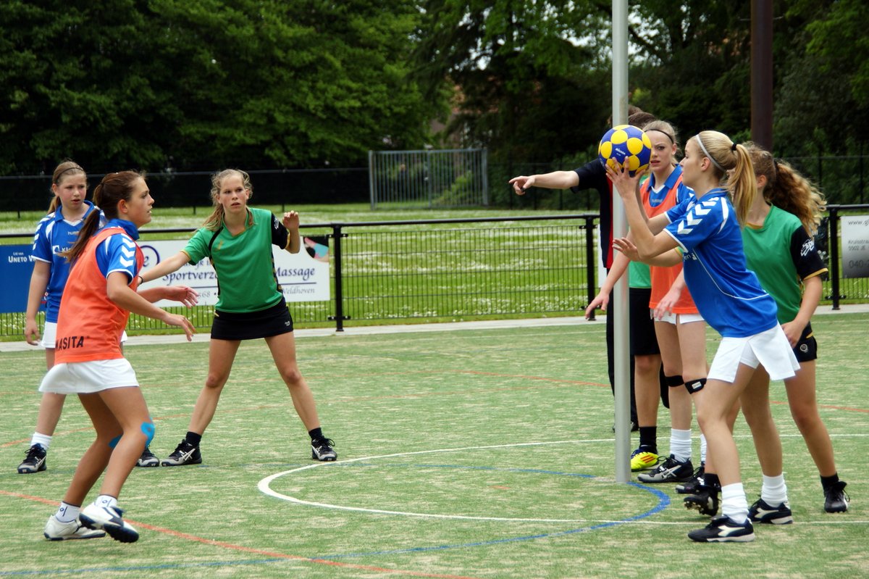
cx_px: 434
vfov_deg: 9.1
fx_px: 3619
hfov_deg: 13.7
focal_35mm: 150
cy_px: 290
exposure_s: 1/320
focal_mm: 100
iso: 100
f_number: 5.6
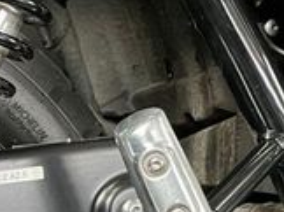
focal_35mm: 103
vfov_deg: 13.2
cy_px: 359
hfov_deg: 15.9
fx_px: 844
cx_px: -244
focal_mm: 4.2
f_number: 1.6
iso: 500
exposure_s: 1/50
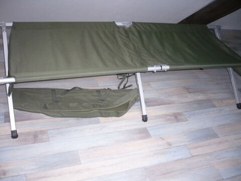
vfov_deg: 40.7
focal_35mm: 35
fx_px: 244
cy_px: 90
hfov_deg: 52.6
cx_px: 120
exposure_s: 1/30
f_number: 2.8
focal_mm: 5.8
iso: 250
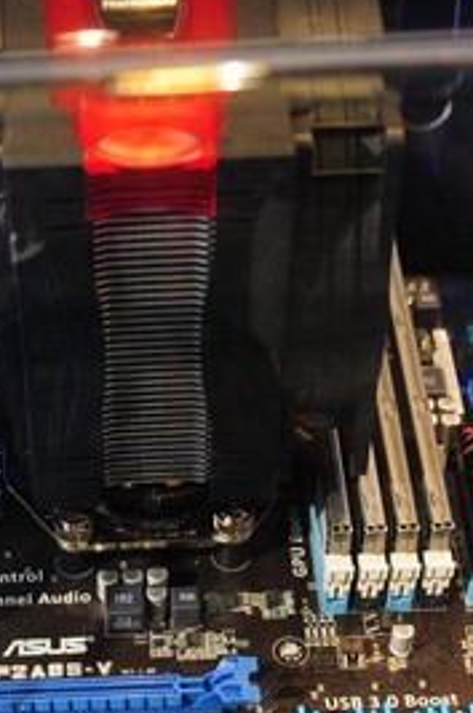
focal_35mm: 91
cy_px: 550
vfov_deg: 22.1
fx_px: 1803
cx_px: 87
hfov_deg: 14.8
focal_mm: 27
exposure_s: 1/160
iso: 1600
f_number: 4
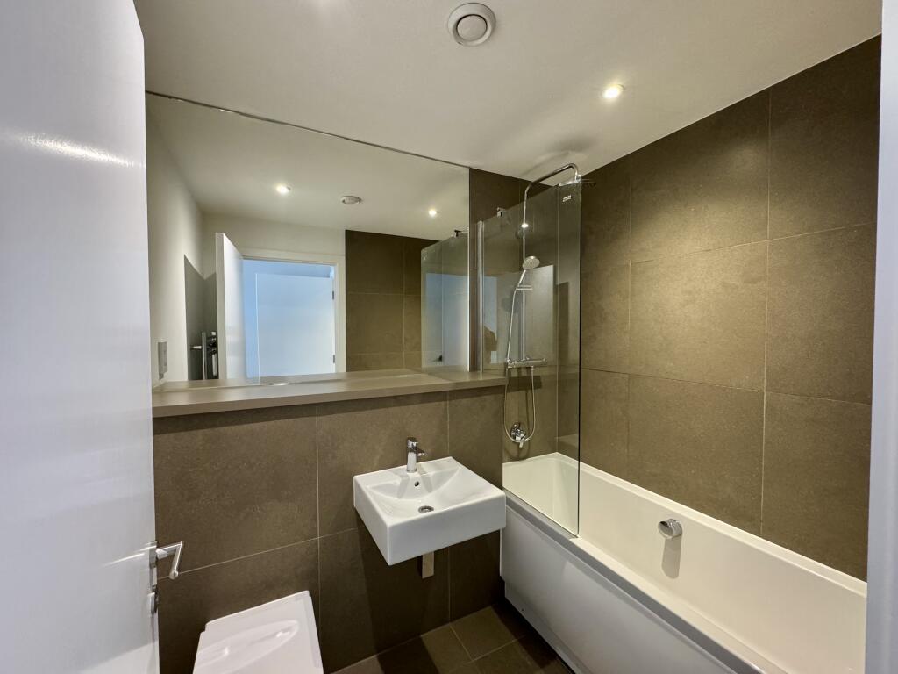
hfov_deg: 102.1
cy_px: 337
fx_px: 363
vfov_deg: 85.7
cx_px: 449
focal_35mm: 14
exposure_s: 1/50
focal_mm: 2.22
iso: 500
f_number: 2.2
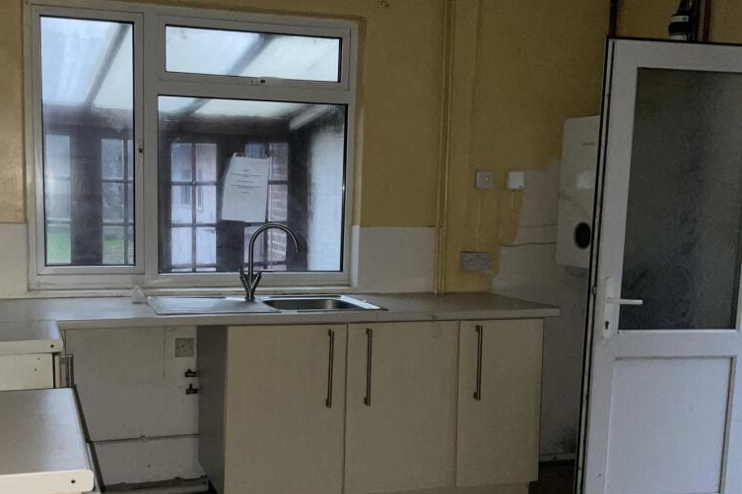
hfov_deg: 46.9
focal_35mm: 41
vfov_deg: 32.6
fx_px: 845
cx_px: 265
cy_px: 283
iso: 80
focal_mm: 3
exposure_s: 1/30
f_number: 1.8
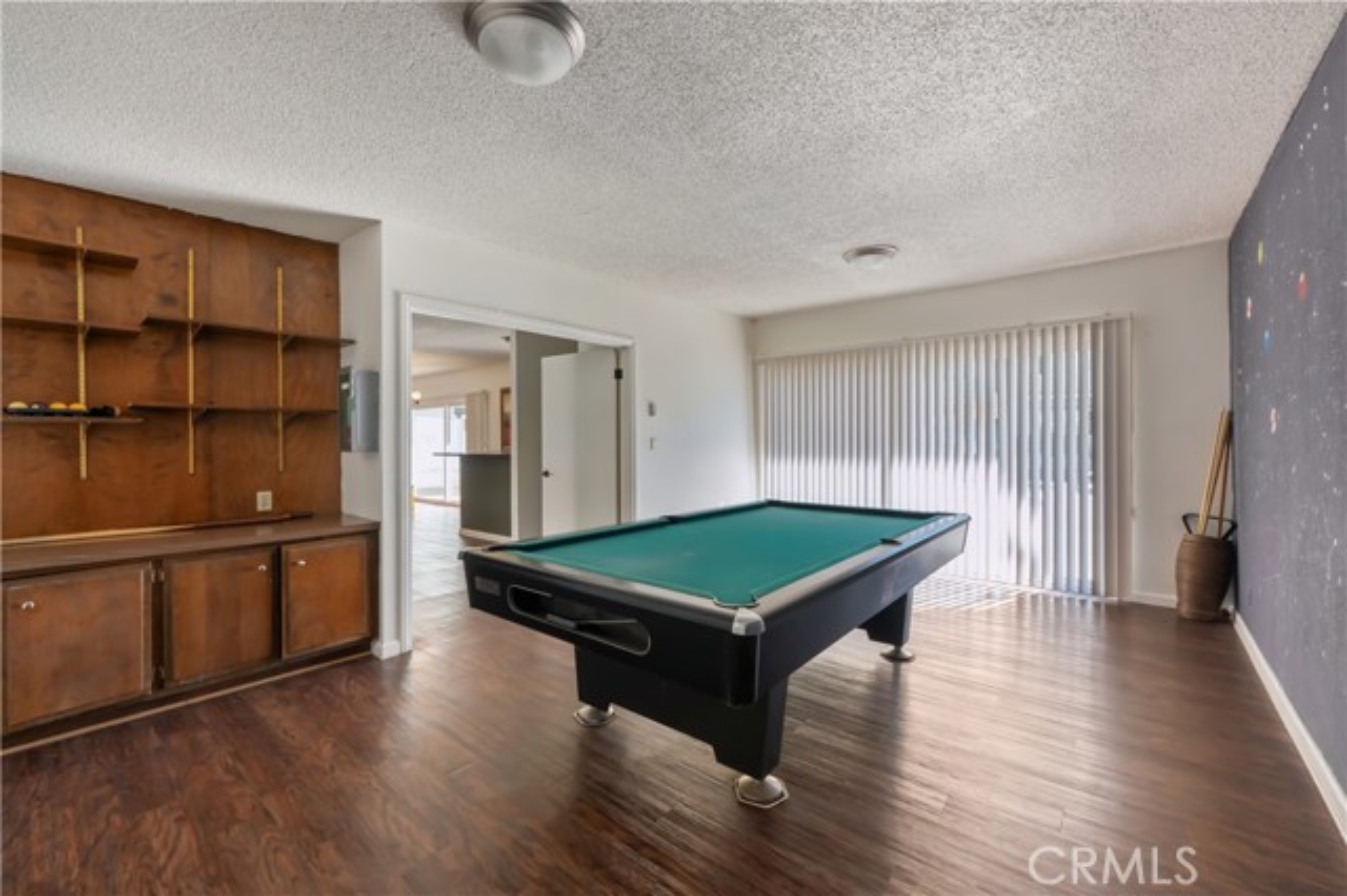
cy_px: 448
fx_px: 524
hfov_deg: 104.3
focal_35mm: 14
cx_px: 674
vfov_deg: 81.1
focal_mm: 14
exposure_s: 1/60
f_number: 9
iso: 100
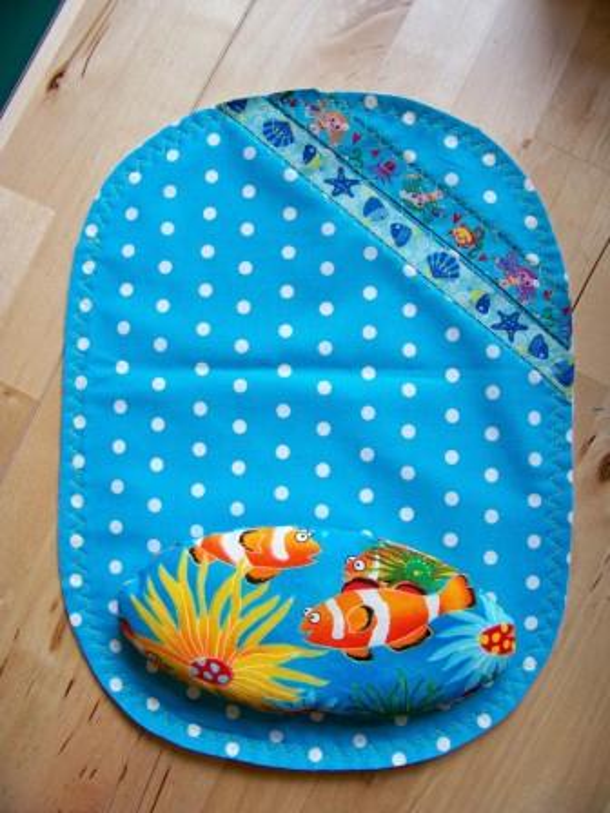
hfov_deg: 42.9
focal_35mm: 33
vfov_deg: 55.4
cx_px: 305
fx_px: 775
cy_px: 406
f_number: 2.8
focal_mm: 5.85
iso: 80
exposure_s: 1/60
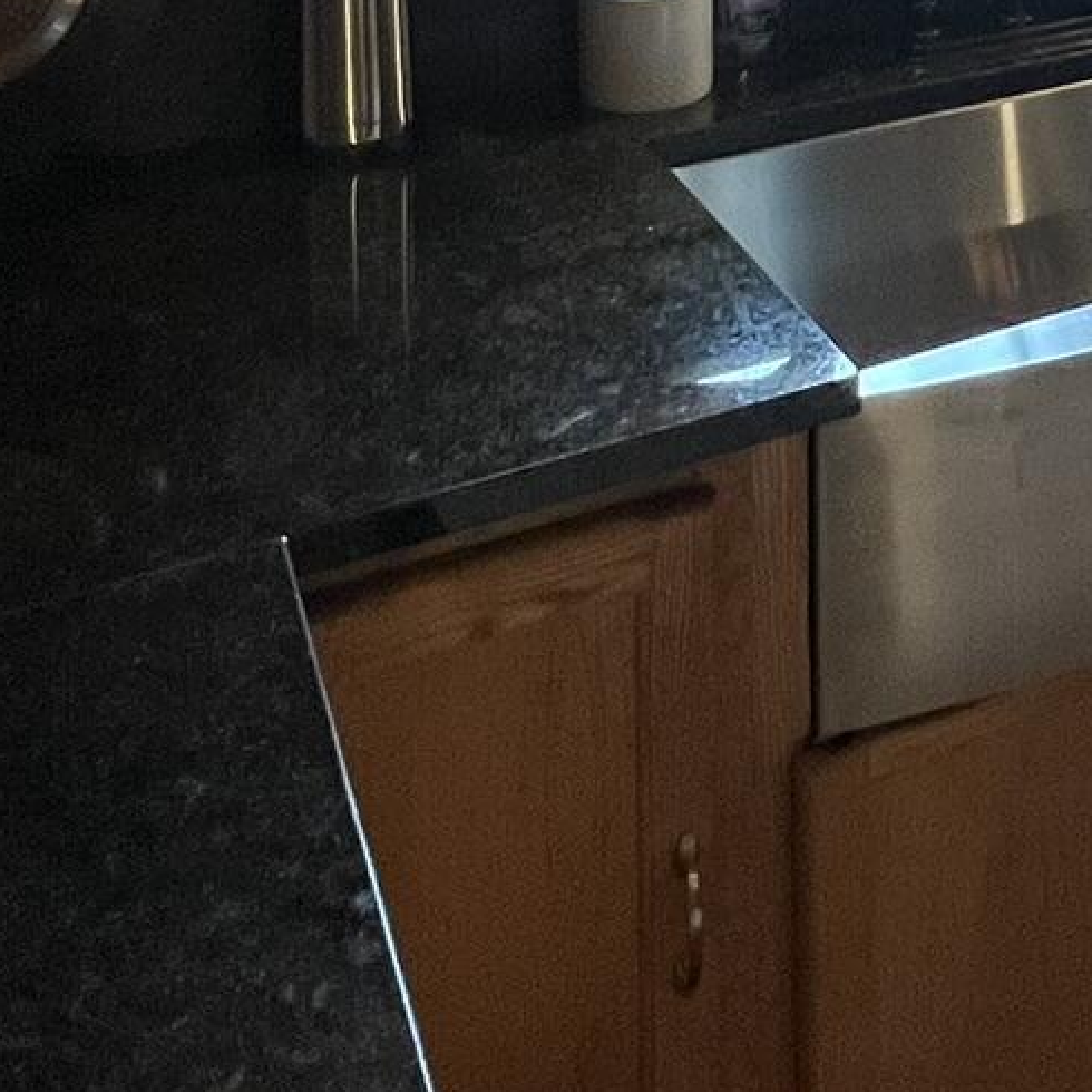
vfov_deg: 27.7
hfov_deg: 32.1
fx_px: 1713
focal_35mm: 48
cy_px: -415
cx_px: 1130
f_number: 1.8
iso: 320
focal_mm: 1.57
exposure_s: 1/60
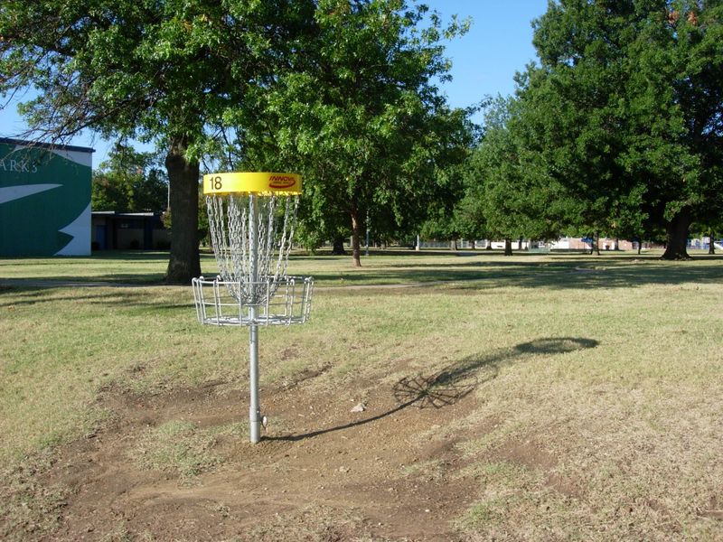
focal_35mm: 38
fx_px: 794
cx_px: 362
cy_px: 271
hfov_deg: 49.0
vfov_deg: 37.7
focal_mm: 7.8
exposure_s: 1/384
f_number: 4.8
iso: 64
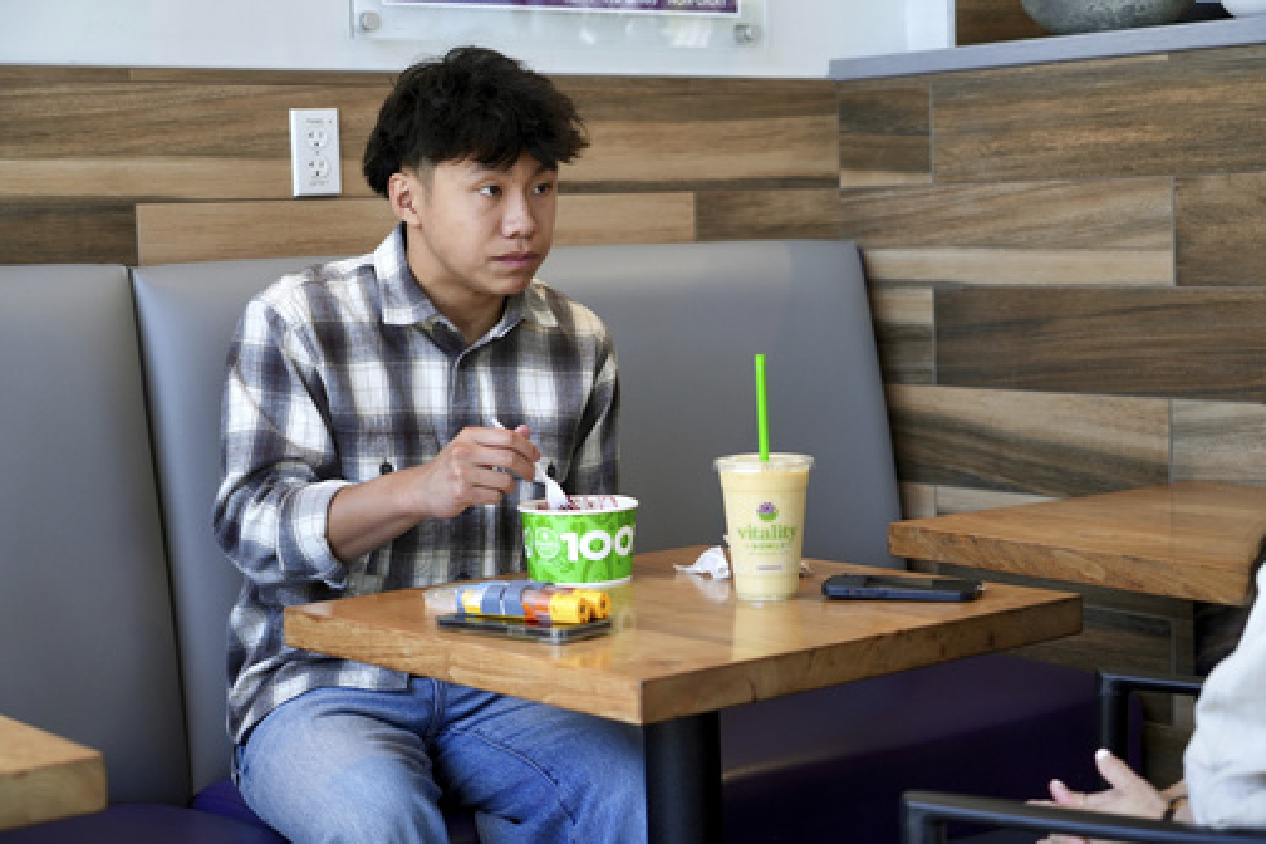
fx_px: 2250
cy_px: 421
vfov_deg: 21.2
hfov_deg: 31.4
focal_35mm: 64
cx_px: 638
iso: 400
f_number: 4
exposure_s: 1/125
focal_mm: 63
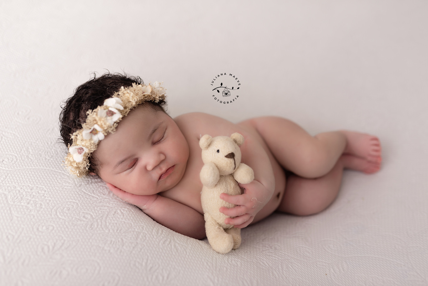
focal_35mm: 35
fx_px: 416
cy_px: 143
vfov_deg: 37.9
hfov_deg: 54.4
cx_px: 214
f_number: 2.2
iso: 100
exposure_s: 1/125
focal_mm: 35
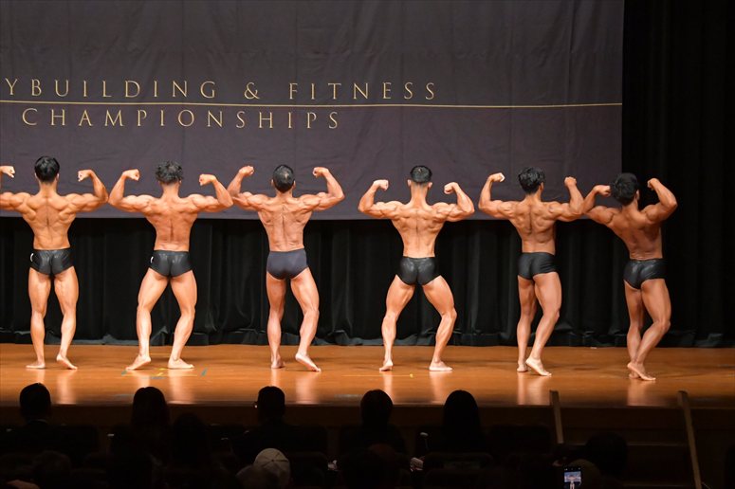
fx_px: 3000
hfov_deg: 14.0
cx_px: 368
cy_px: 244
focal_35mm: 147
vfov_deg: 9.3
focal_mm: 98
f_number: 5.6
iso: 8000
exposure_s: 1/400
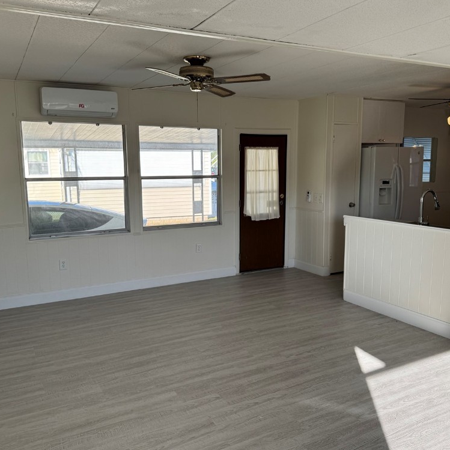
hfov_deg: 55.6
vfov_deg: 55.6
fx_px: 427
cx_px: 212
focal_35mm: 29
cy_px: 225
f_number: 1.78
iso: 80
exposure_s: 1/593
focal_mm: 6.76
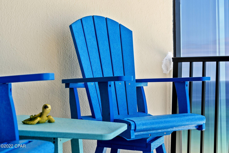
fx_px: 331
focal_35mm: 52
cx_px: 114
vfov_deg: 26.0
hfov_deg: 38.2
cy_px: 76
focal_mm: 35
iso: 100
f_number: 5
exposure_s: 1/80
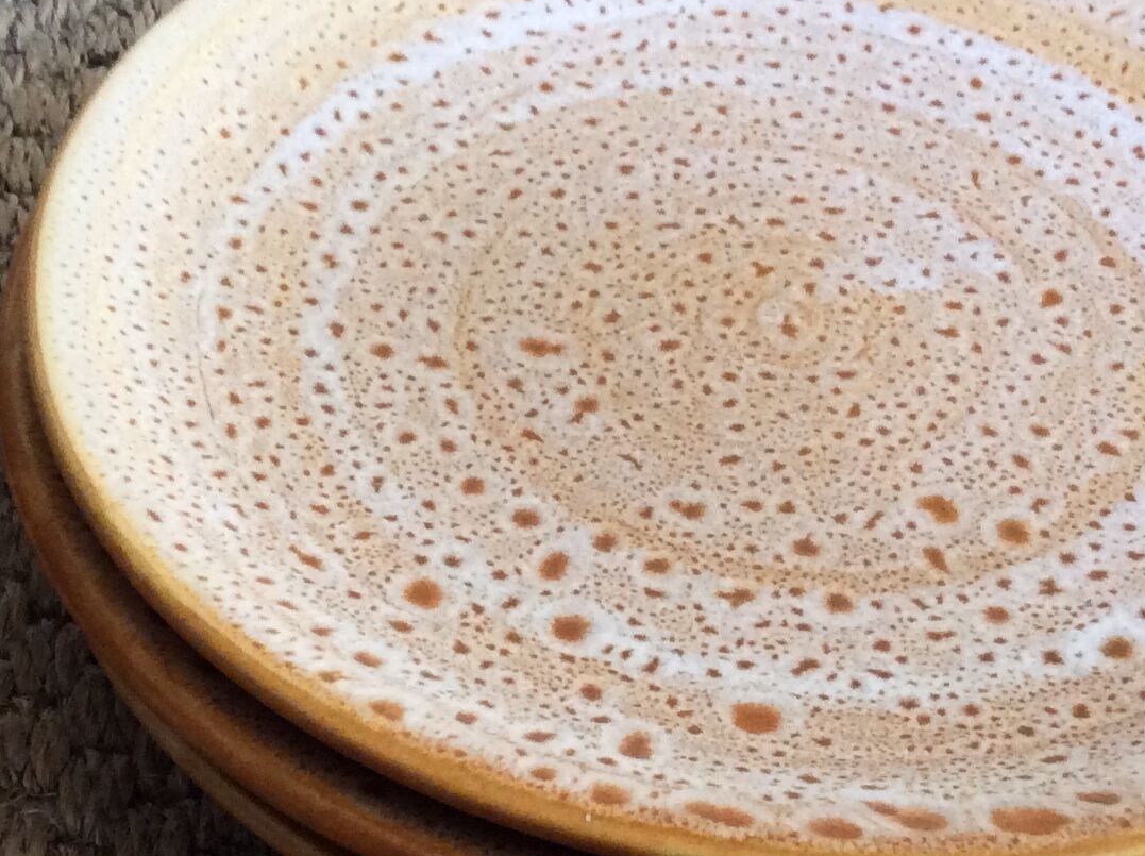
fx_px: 2544
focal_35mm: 77
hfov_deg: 25.4
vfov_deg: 19.1
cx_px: 561
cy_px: 521
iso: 125
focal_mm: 3.3
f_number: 2.4
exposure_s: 1/25
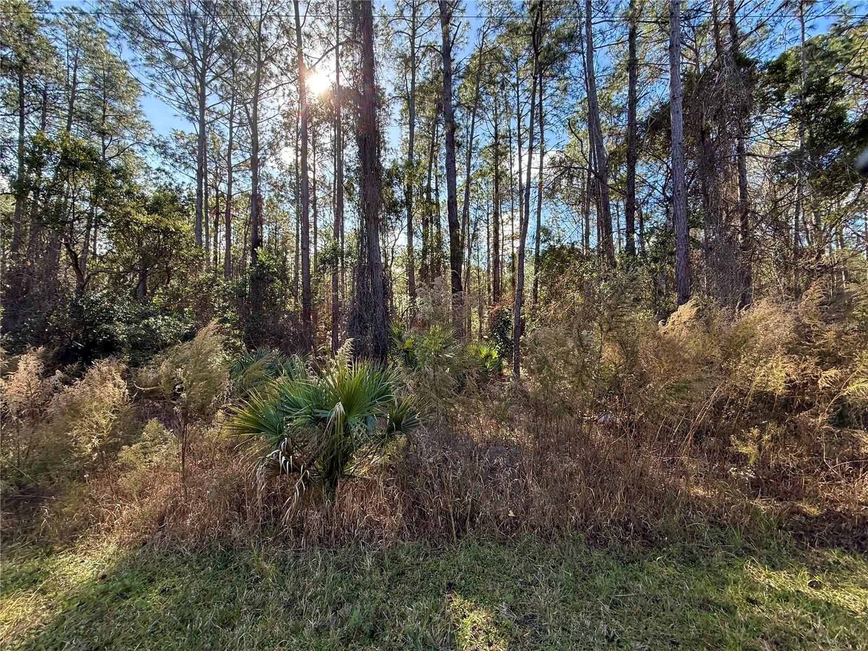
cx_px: 434
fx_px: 351
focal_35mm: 14
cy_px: 326
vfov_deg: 85.7
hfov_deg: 102.1
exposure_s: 1/297
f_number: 2.2
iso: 64
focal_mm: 2.22
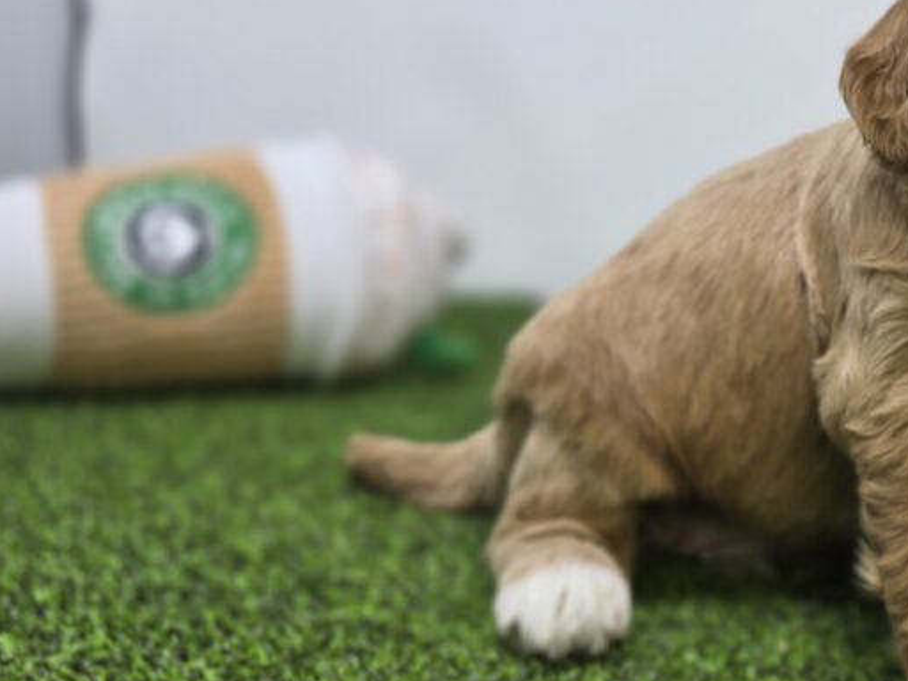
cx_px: 890
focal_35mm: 46
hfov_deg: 37.3
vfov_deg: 31.4
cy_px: 277
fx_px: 1207
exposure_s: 1/120
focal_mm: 6.3
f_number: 1.7
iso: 50
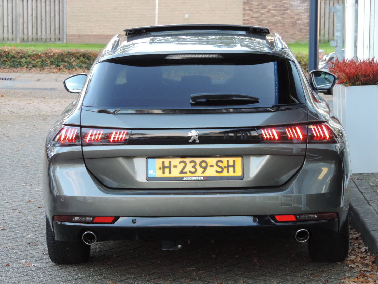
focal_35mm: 120
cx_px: 189
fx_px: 1310
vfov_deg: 12.3
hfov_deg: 16.4
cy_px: 142
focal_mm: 21.4
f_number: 4.2
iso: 400
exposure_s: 1/60
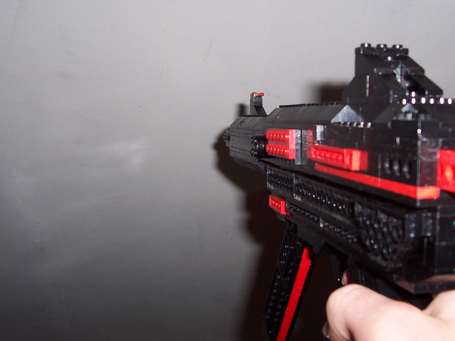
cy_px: 144
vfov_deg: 30.8
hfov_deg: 40.3
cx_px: 262
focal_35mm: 47
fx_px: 618
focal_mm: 5.6
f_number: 2.8
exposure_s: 1/60
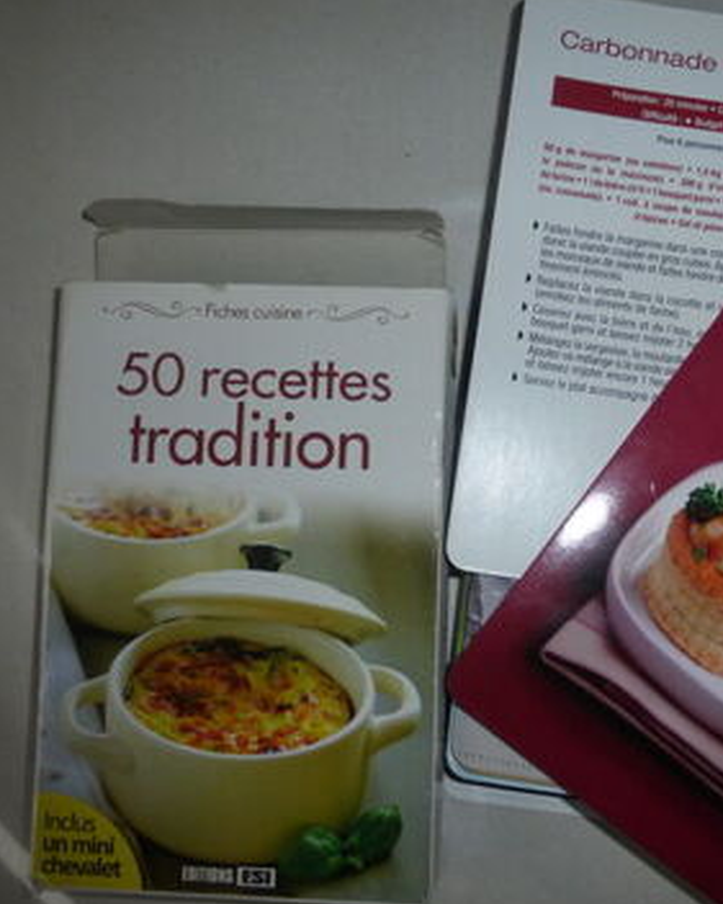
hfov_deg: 45.5
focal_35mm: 32
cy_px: 456
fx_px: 856
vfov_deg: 55.6
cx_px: 443
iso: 160
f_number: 3.3
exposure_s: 1/60
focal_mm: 4.3
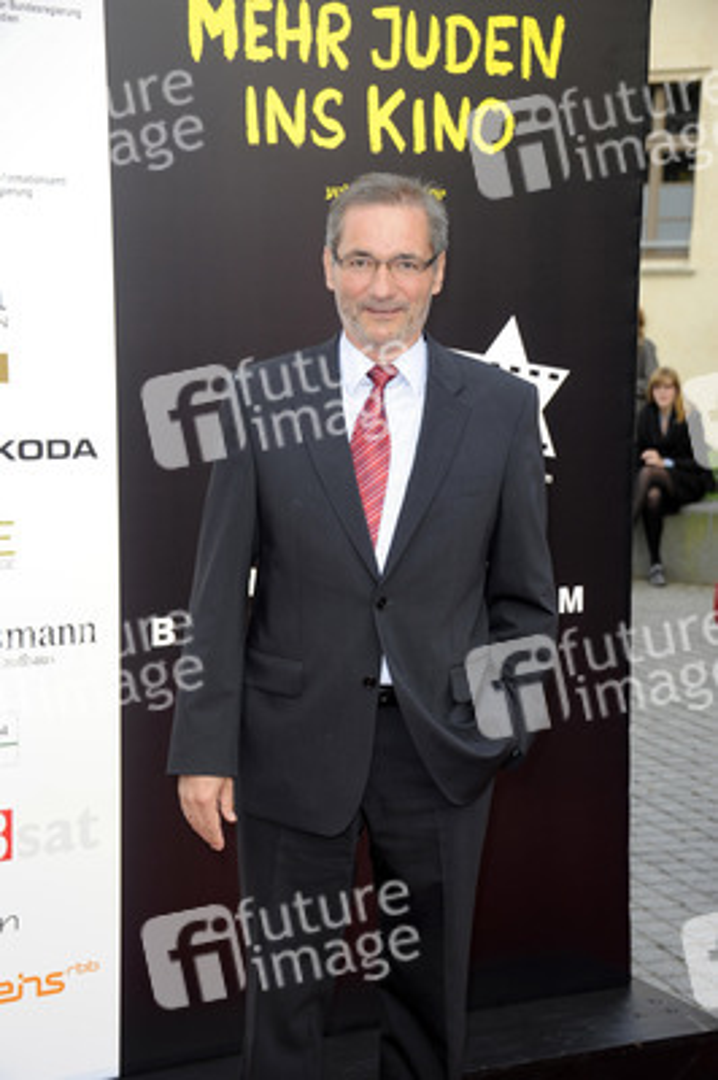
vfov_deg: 28.9
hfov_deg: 19.4
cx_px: 359
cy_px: 540
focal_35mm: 70
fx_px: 2098
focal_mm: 70
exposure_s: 1/200
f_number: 6.3
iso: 400
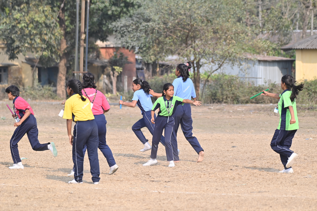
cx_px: 158
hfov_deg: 10.3
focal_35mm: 200
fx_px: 1762
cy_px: 106
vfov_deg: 6.9
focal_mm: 200
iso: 500
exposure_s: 1/1600
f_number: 5.6
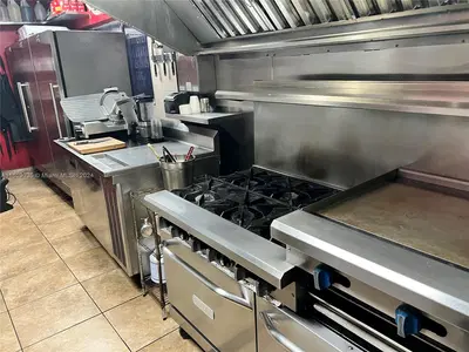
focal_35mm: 26
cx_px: 234
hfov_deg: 67.3
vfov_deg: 53.1
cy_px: 176
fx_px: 352
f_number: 1.5
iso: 400
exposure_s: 1/60
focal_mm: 5.7
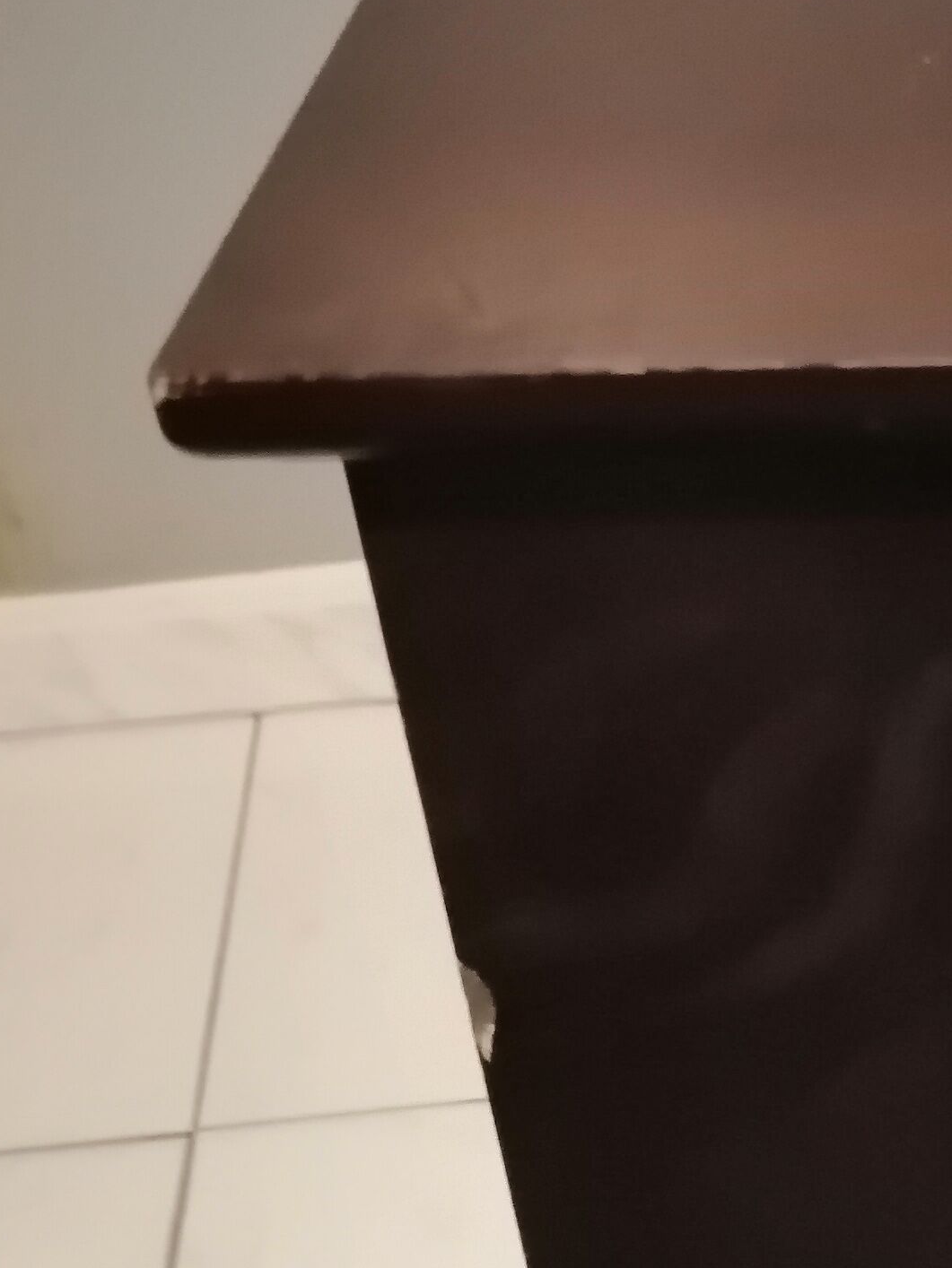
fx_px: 2199
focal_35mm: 60
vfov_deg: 31.4
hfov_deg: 23.9
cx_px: 804
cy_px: 1011
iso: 1000
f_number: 1.8
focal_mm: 3.96
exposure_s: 1/14.3
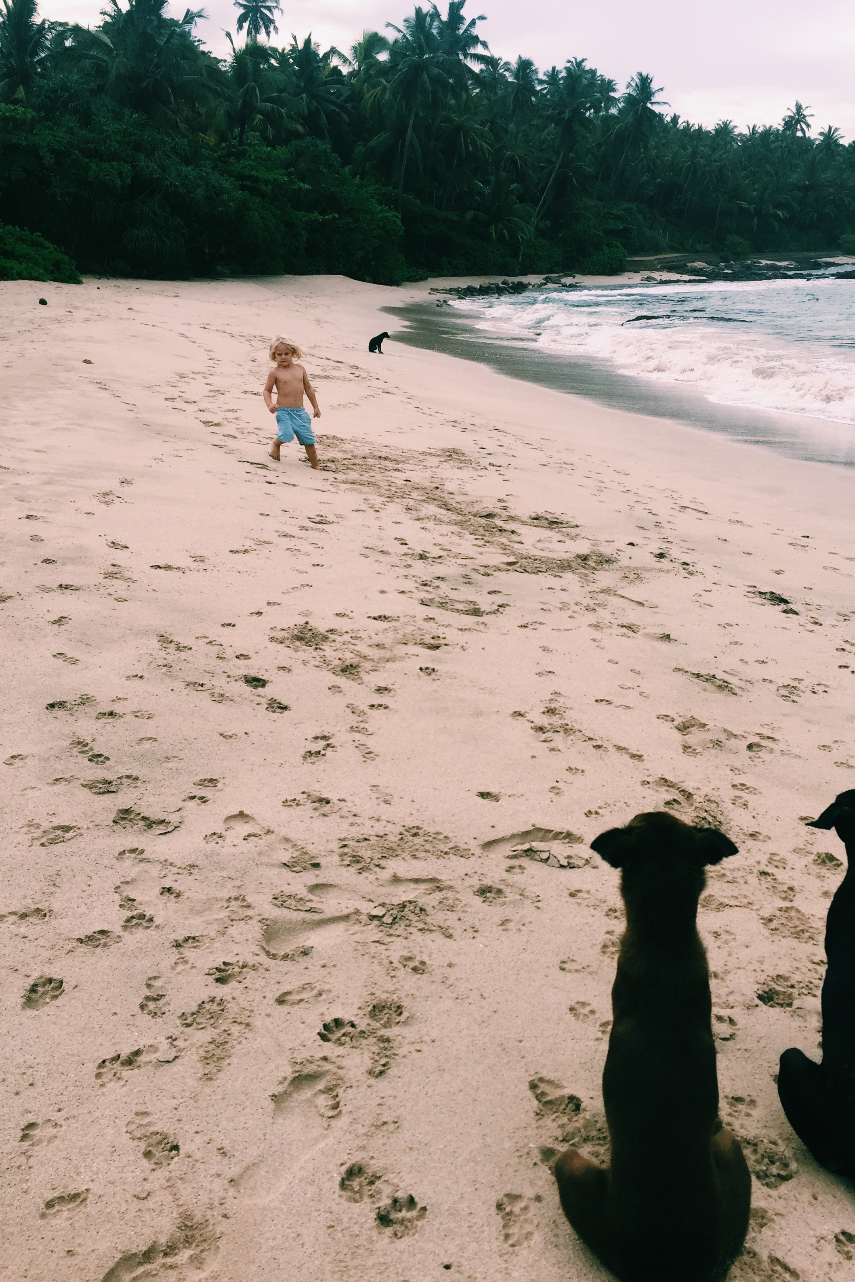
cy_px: 642
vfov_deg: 60.3
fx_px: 1104
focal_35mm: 31
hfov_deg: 42.2
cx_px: 494
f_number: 2.2
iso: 32
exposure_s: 1/608
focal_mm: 4.15
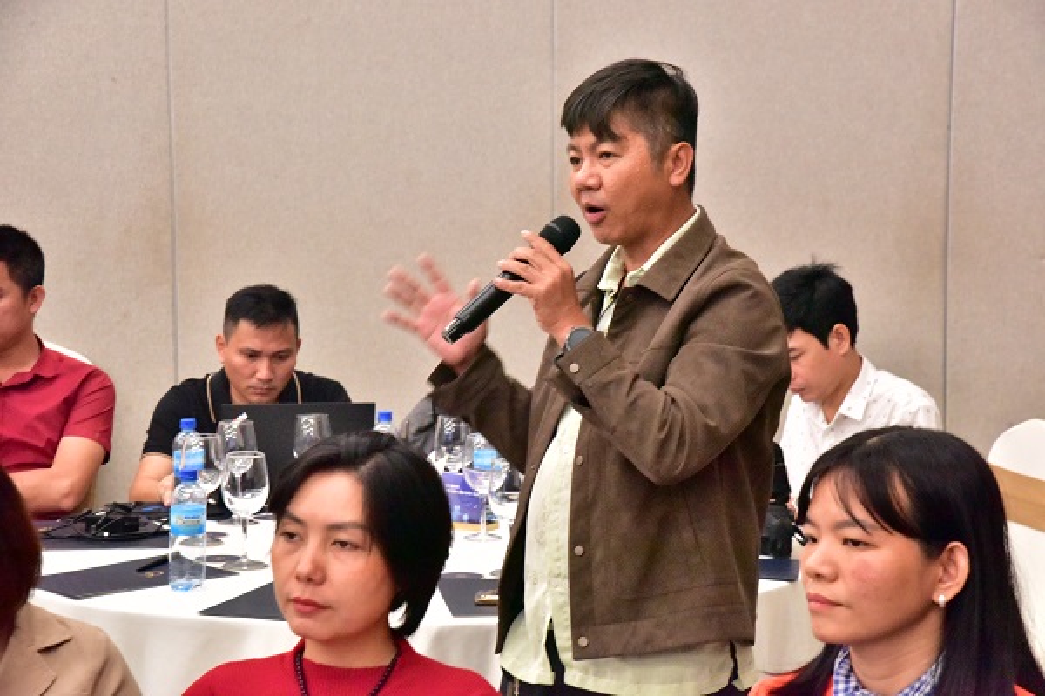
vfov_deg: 15.9
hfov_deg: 23.6
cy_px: 348
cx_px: 522
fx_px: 2496
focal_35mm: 86
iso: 12800
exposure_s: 1/100
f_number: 10
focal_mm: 86
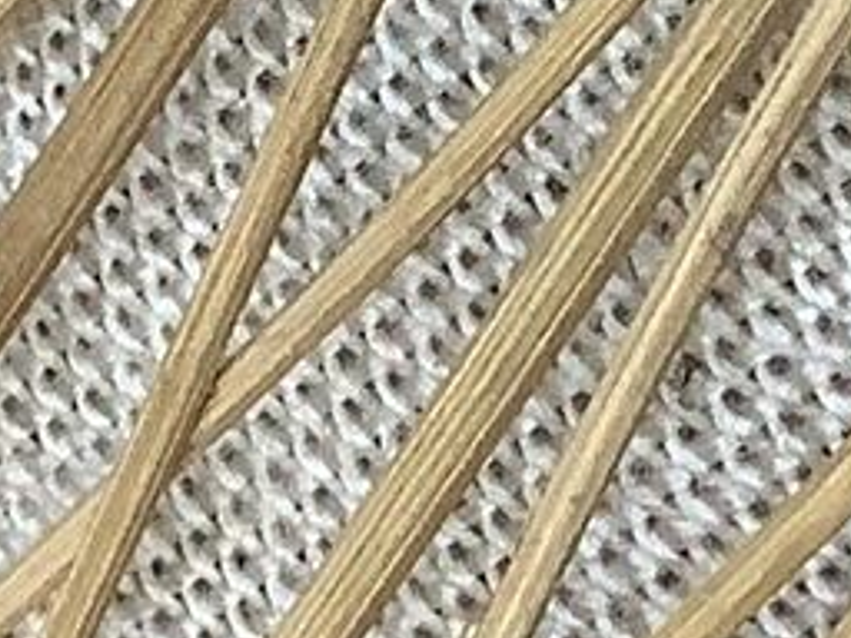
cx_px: 472
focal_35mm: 248
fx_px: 6097
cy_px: -1396
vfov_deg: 5.6
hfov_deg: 8.0
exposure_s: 1/120
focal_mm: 3.3
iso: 80
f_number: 2.4
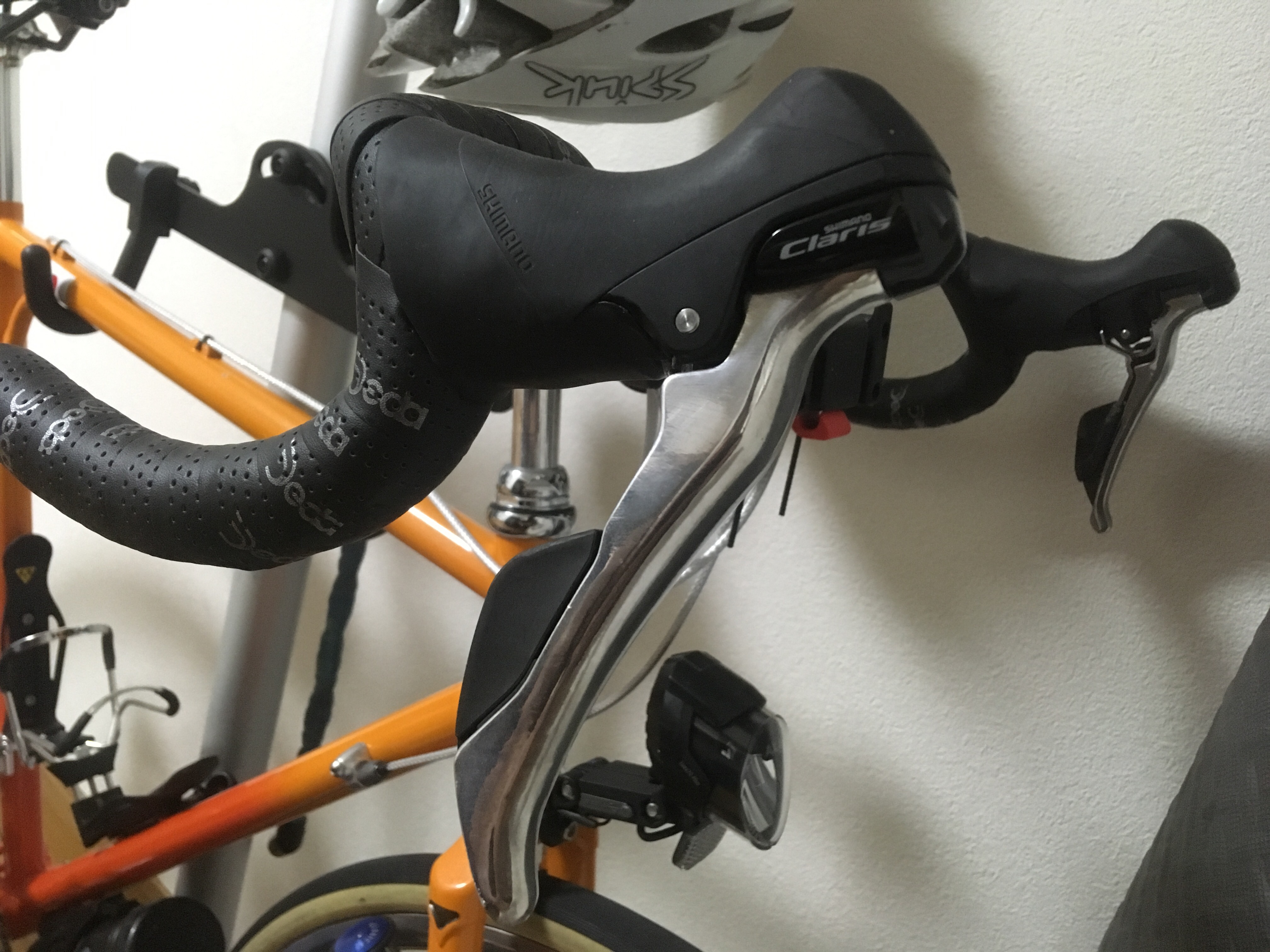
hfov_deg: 61.7
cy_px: 476
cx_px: 635
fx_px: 1064
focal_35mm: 29
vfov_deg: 48.2
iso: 320
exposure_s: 1/15
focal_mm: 4.15
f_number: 2.2
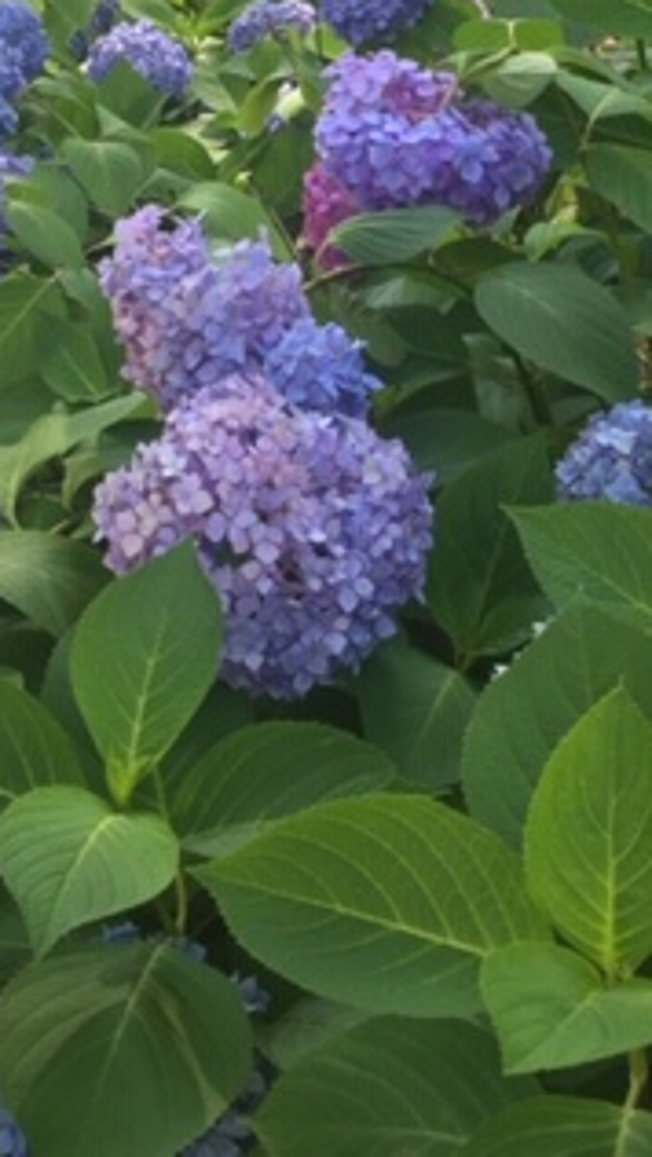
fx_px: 1965
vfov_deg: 32.4
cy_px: 341
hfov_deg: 18.8
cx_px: 256
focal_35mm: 64
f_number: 2.2
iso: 40
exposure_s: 1/120
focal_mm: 4.15
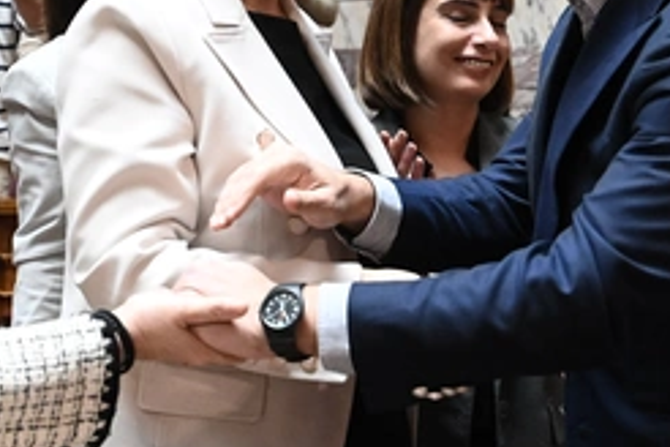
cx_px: 354
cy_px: 23
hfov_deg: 21.5
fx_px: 1768
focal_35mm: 95
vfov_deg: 14.2
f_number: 4.5
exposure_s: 1/500
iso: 6400
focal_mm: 36
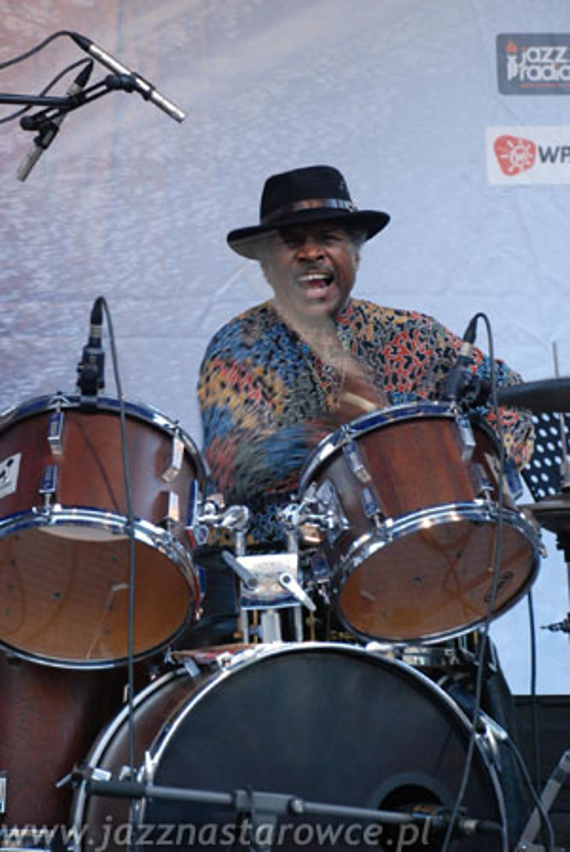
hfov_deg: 13.1
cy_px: 426
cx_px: 285
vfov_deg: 19.4
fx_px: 2488
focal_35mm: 105
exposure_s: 1/60
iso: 1000
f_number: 5.6
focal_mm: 70
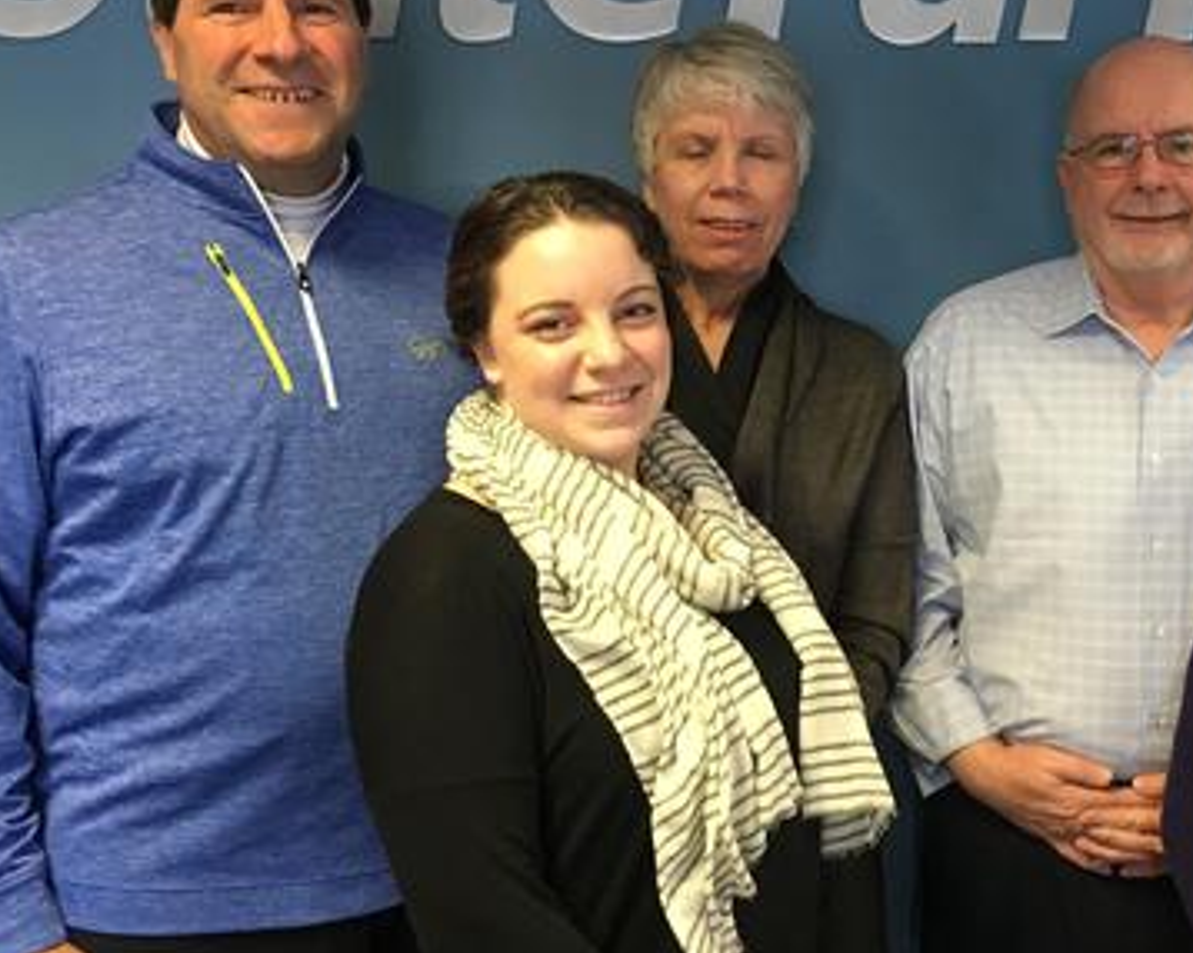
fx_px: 1729
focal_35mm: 49
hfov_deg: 37.5
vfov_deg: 30.8
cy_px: 427
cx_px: 835
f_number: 2.2
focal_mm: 4.15
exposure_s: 1/30
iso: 200
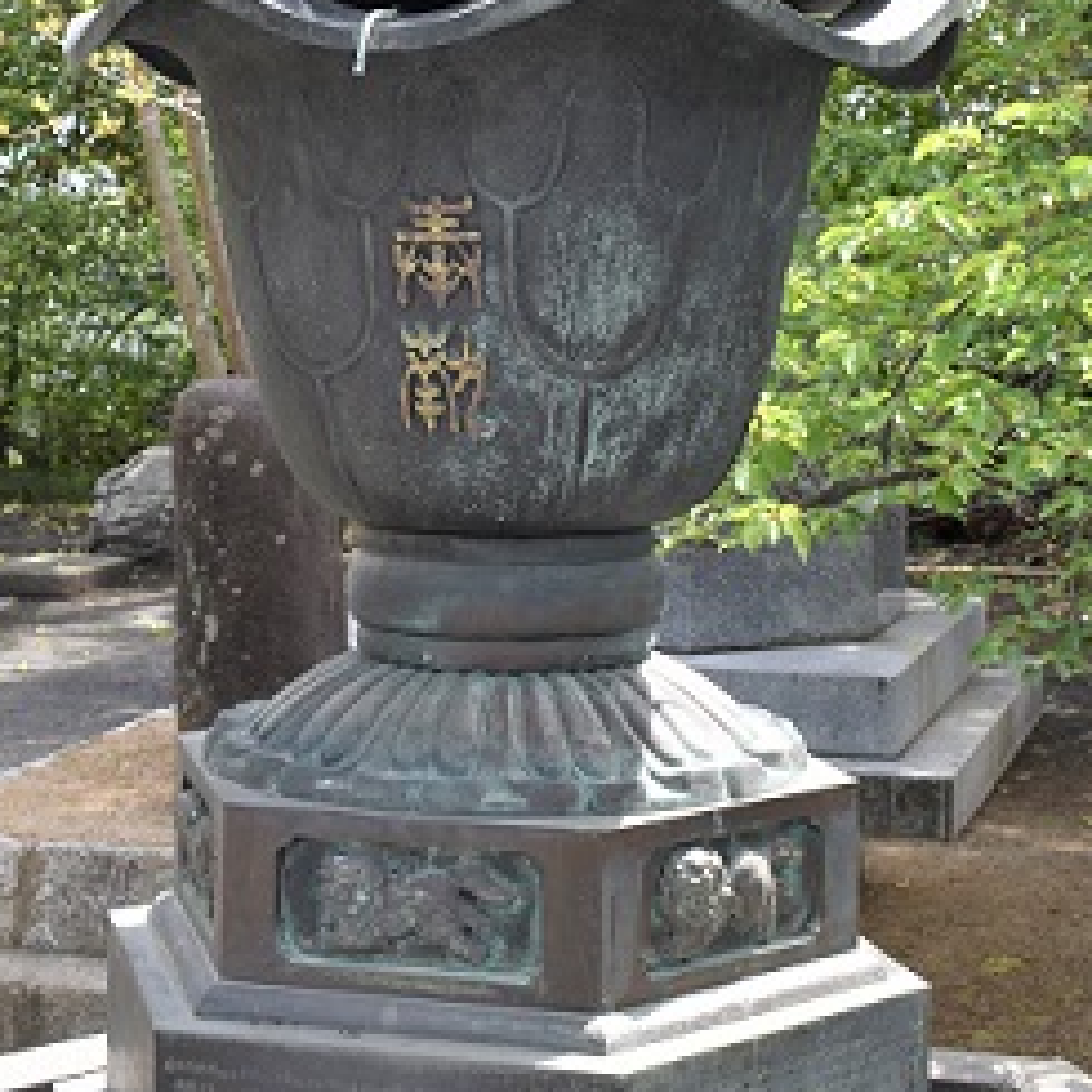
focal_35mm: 77
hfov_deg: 22.5
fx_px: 2748
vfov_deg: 22.0
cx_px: 472
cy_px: 129
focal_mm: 28
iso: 220
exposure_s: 1/250
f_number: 8
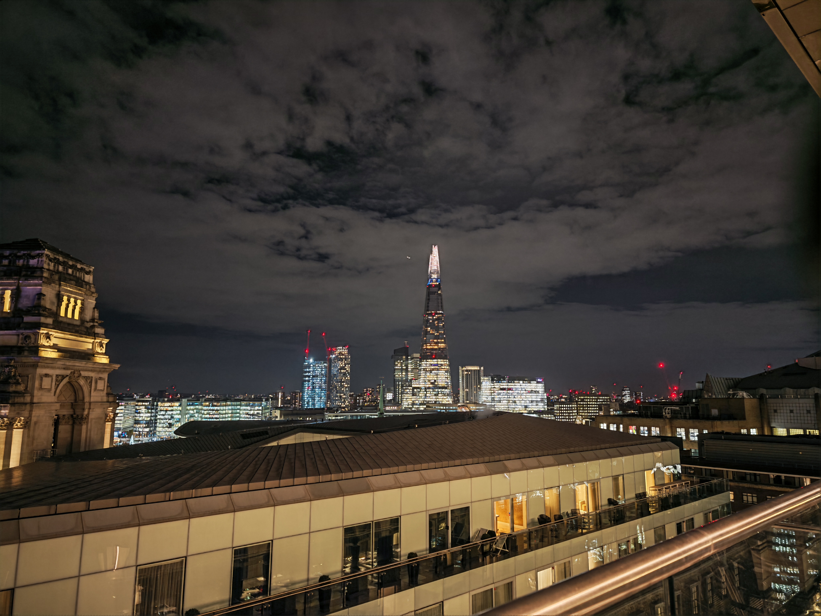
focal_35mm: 23
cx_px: 410
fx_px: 545
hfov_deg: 73.9
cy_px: 308
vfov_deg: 58.9
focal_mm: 6.55
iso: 400
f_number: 1.6
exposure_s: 1/8
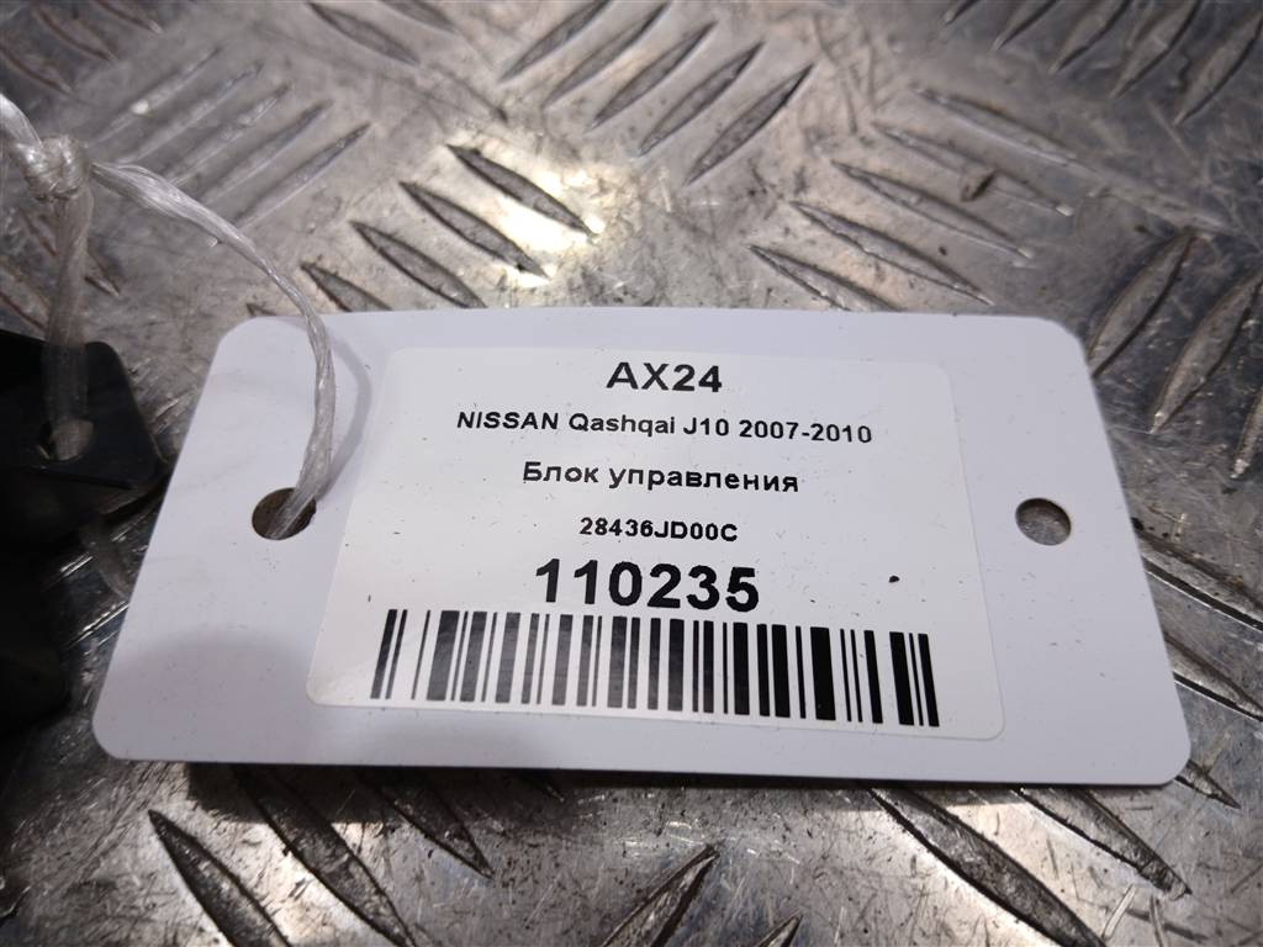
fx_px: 949
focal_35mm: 26
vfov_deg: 53.1
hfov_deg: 67.3
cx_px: 632
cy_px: 474
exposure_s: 1/100
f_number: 1.8
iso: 25
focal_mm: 3.98
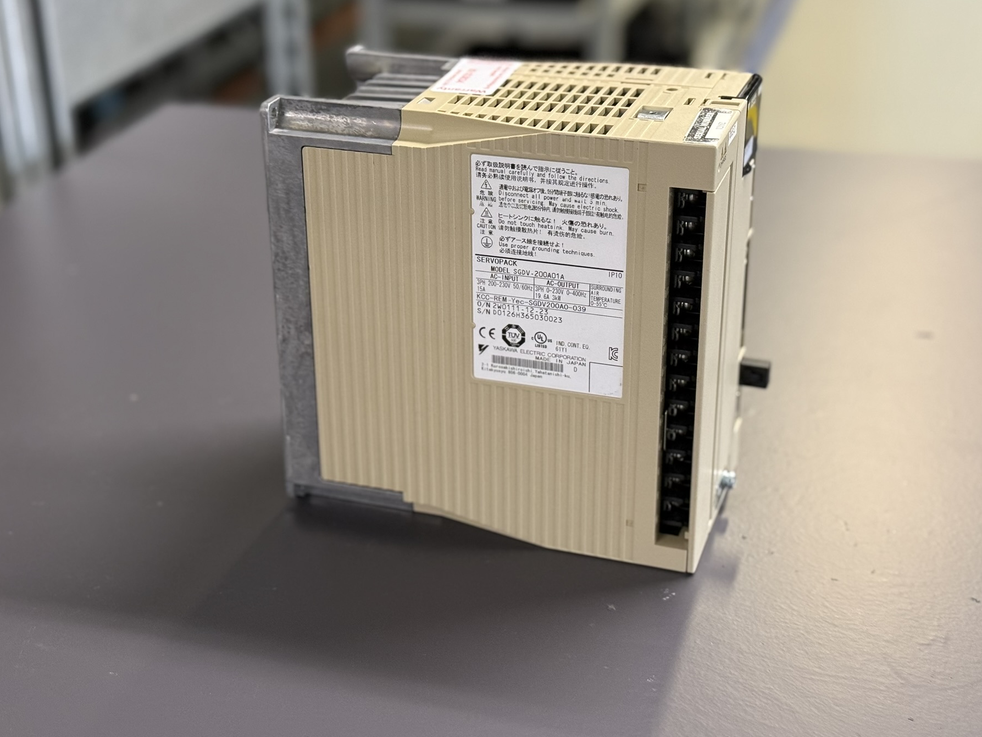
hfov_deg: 34.9
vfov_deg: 26.6
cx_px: 471
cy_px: 333
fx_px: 1561
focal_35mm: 55
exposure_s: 1/50
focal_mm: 6.76
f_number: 1.78
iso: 250
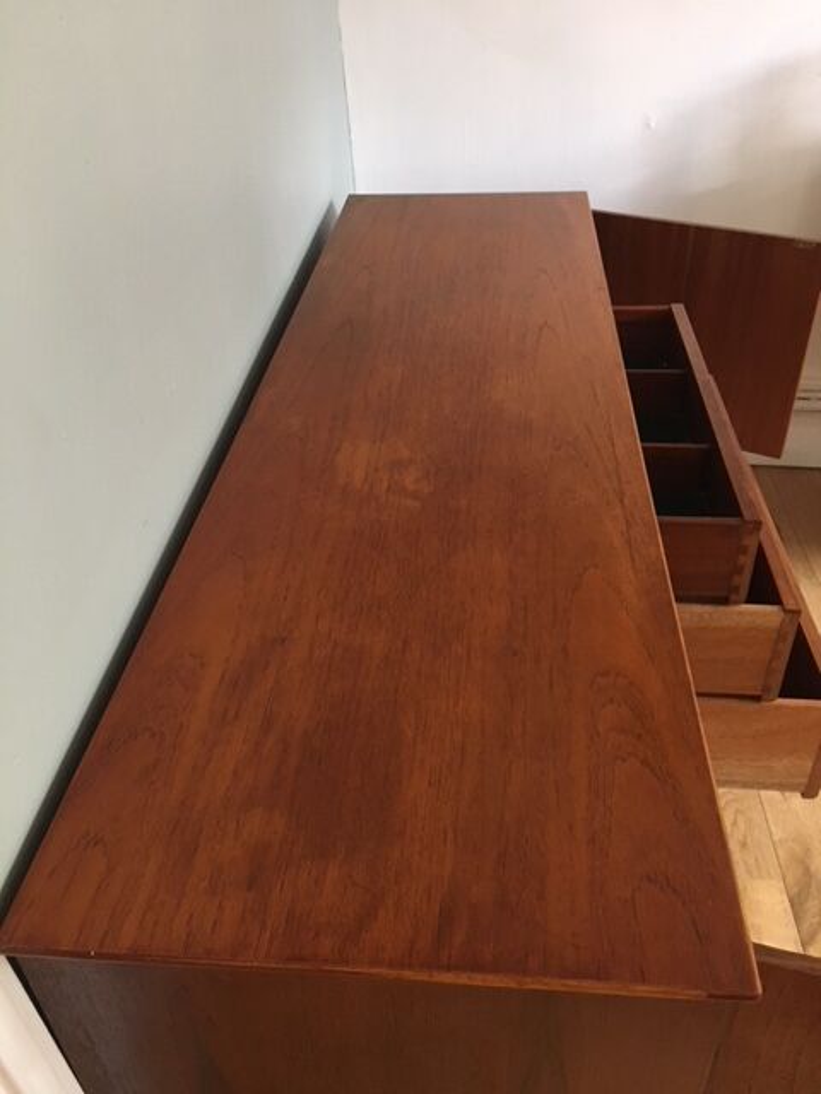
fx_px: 917
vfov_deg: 61.7
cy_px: 547
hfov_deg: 48.2
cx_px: 410
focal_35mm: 29
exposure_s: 1/17
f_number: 2.2
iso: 200
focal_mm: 4.15
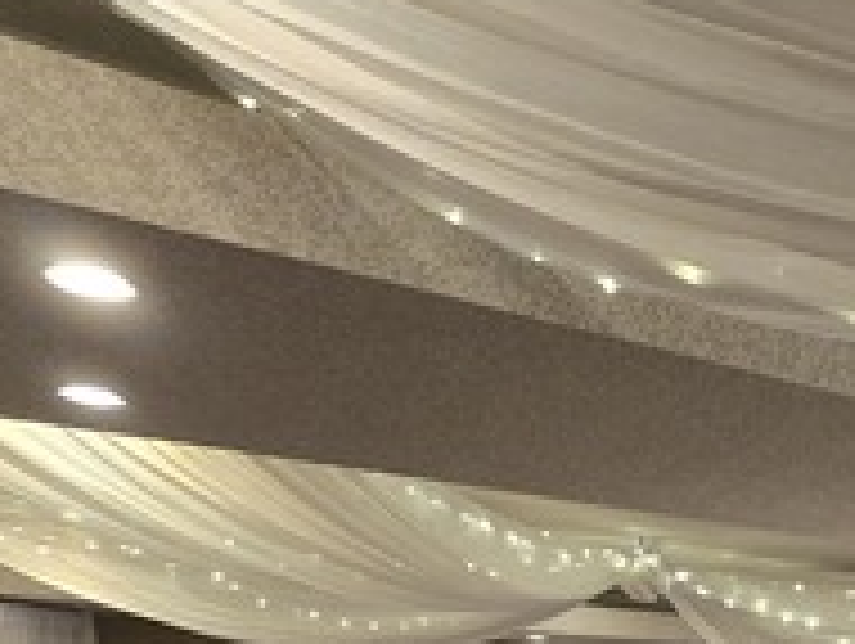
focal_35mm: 41
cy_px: 874
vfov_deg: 28.0
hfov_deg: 36.0
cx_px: 1017
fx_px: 1014
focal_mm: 2.2
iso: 400
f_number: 2.2
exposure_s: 1/60
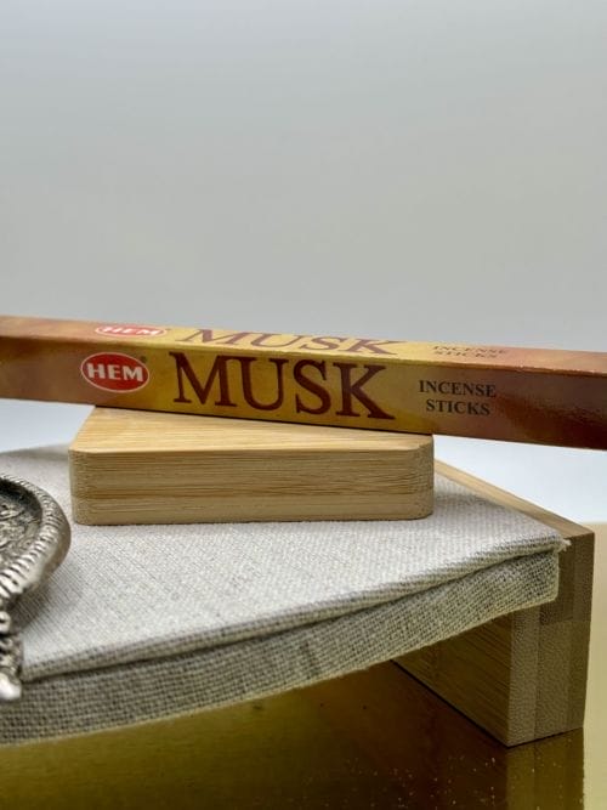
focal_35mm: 52
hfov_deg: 28.0
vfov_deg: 36.8
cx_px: 304
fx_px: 1216
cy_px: 405
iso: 32
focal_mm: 5.96
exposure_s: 1/262
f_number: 1.6
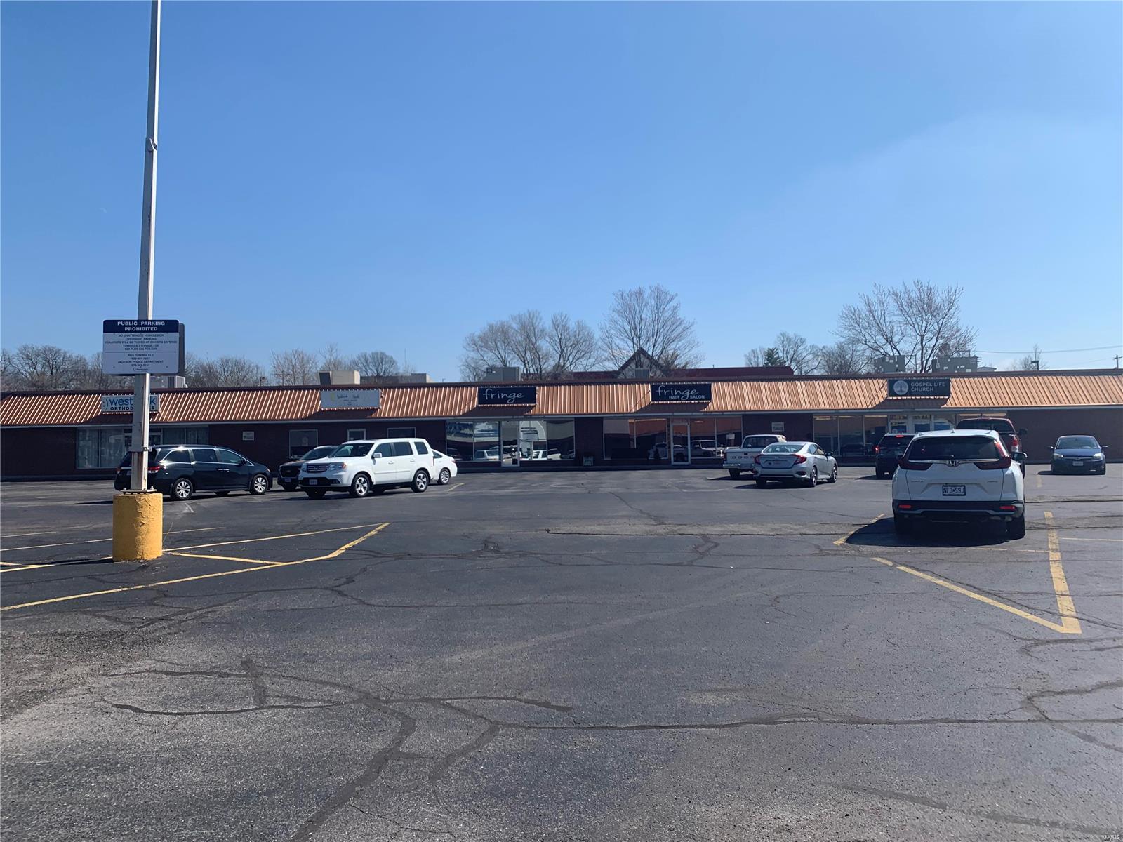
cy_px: 421
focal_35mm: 26
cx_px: 562
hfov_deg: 67.3
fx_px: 843
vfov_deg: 53.1
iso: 25
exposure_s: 1/3086
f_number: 1.8
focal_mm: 4.25
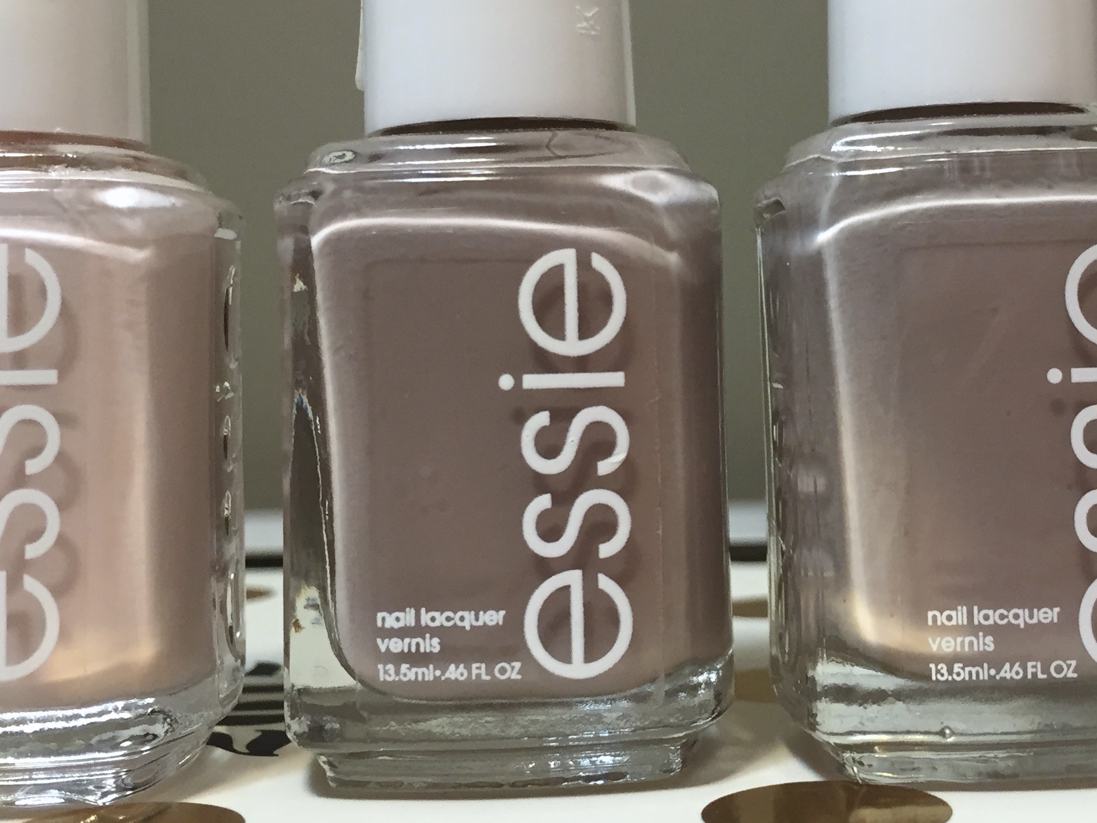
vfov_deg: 26.4
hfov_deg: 34.7
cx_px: 718
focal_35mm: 55
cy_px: 258
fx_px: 1743
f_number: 2.2
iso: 64
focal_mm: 4.15
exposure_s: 1/30
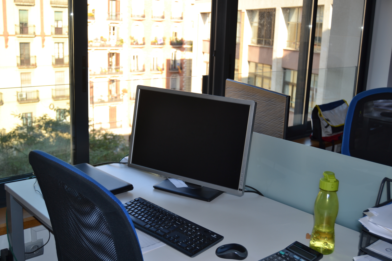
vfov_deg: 34.2
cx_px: 196
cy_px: 130
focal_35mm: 39
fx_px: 425
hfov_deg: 49.6
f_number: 4
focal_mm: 26
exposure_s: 1/160
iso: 100
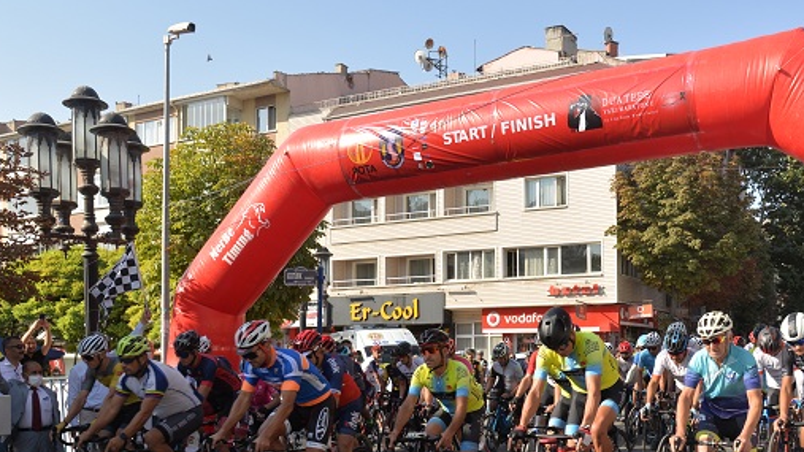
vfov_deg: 29.7
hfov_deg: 51.3
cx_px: 480
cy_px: 363
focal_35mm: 39
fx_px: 831
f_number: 7.1
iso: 100
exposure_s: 1/200
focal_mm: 27
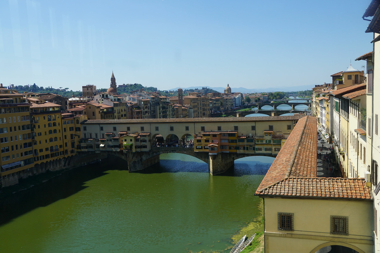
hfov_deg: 57.2
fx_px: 348
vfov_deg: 40.0
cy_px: 126
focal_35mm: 33
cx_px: 190
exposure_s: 1/125
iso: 100
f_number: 9
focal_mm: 22
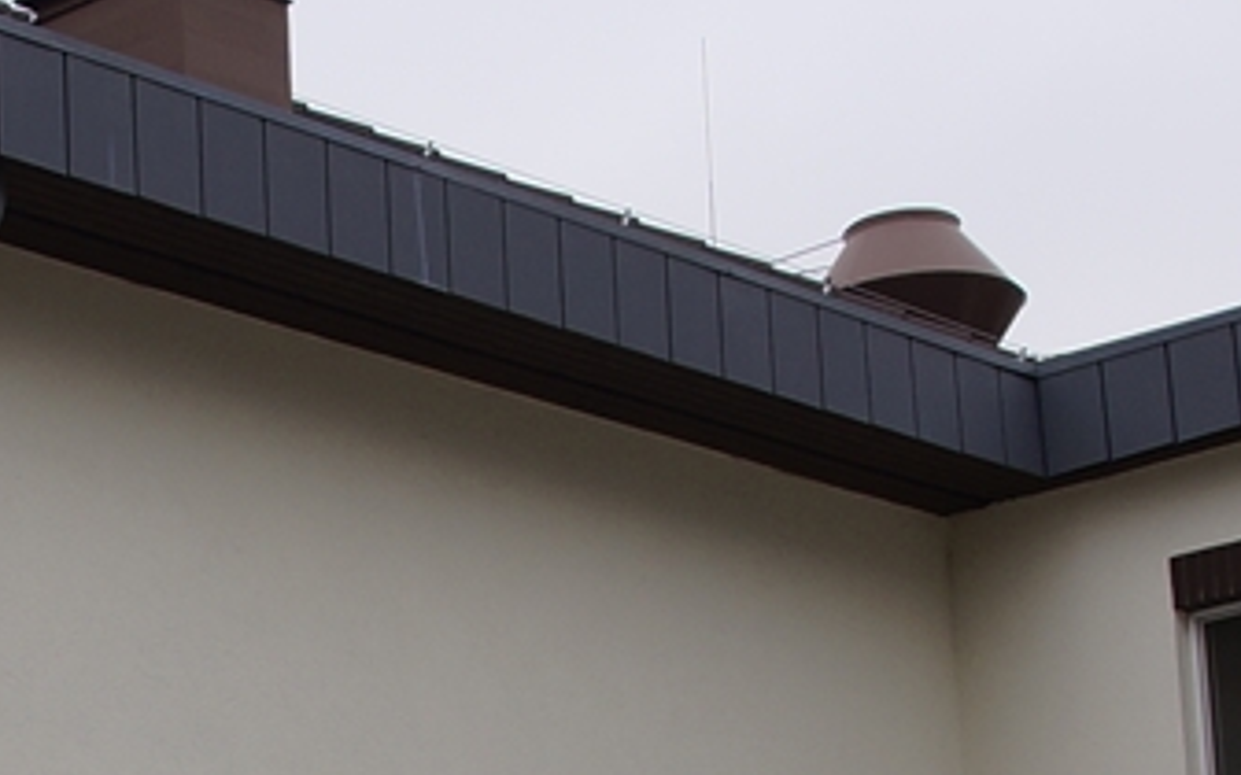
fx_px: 4431
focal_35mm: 131
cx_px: 225
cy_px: 1205
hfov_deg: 15.8
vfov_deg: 9.7
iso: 100
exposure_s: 1/80
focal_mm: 18
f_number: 5.6
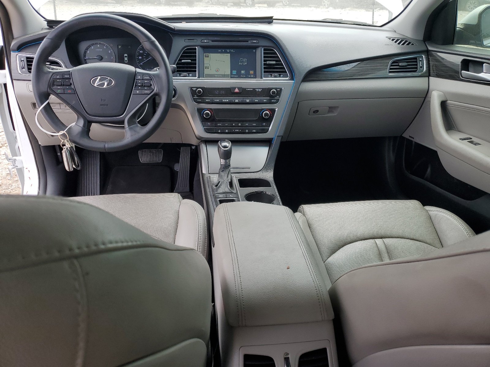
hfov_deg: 67.3
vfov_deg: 53.1
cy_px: 184
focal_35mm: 26
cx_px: 245
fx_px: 368
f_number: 1.5
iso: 50
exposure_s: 1/588
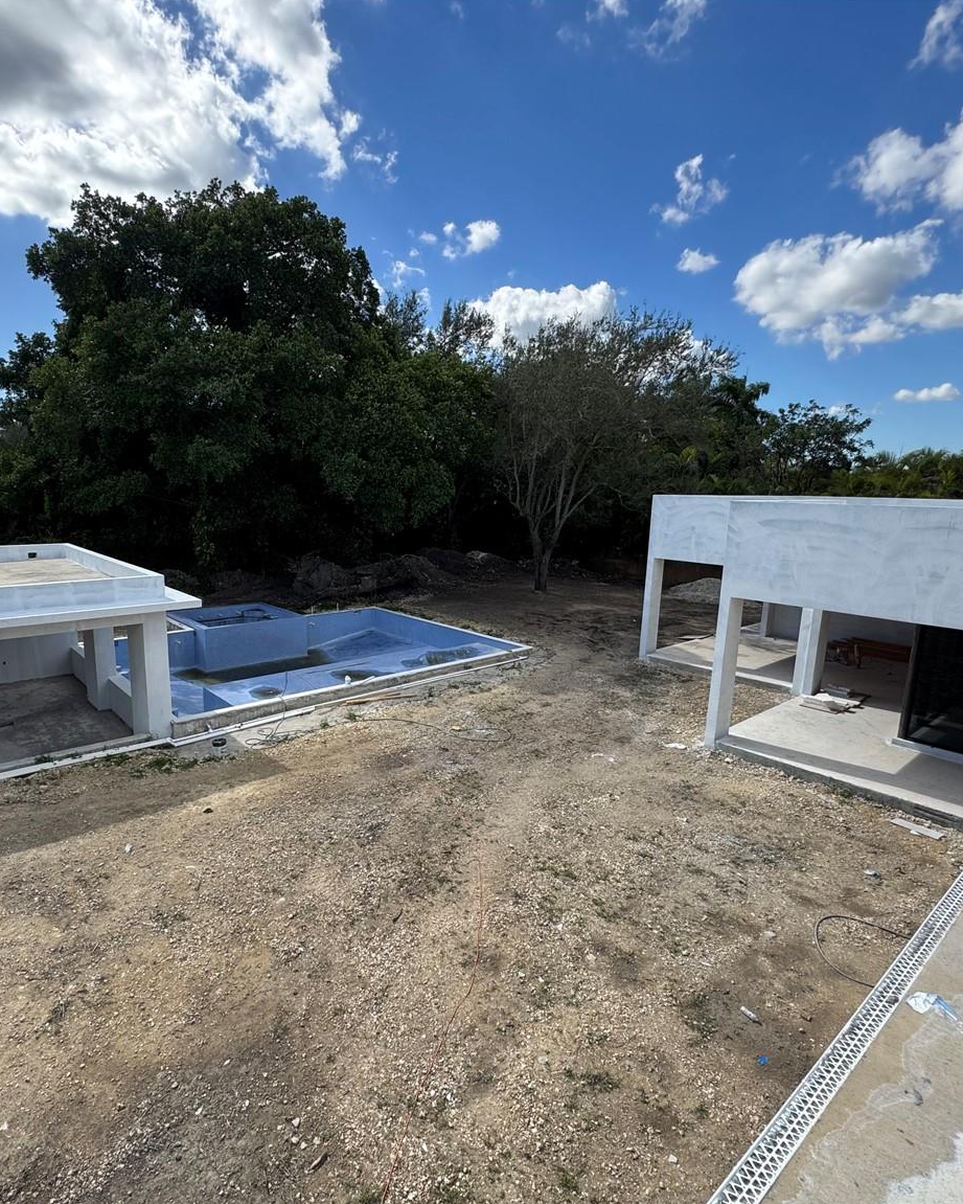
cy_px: 621
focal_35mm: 19
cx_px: 412
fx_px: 677
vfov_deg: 83.3
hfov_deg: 70.5
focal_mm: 2.22
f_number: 2.2
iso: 40
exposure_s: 1/1020
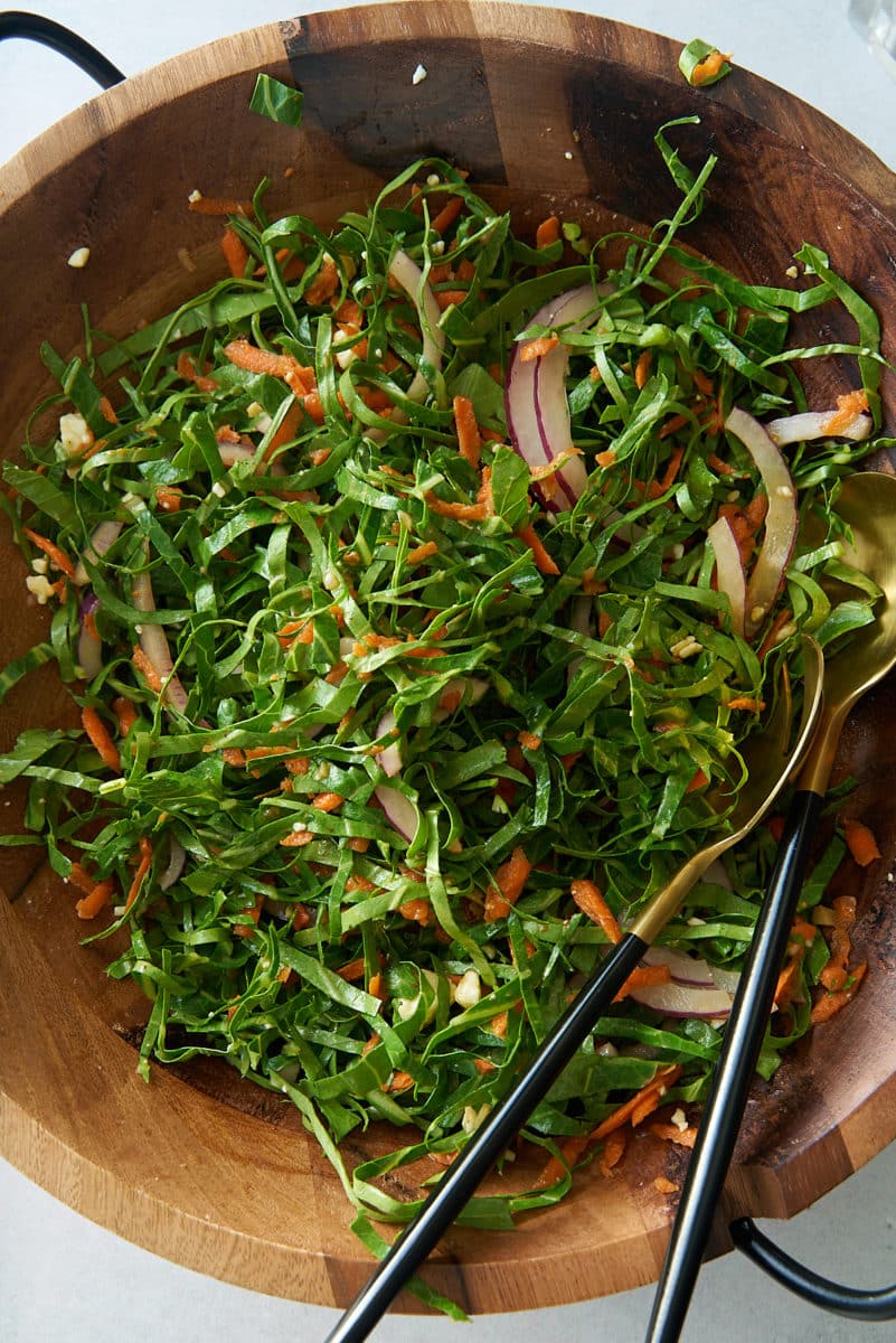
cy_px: 672
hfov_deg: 36.0
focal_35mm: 37
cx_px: 448
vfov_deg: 51.9
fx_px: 1380
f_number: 8
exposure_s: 1/200
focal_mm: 37
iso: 125
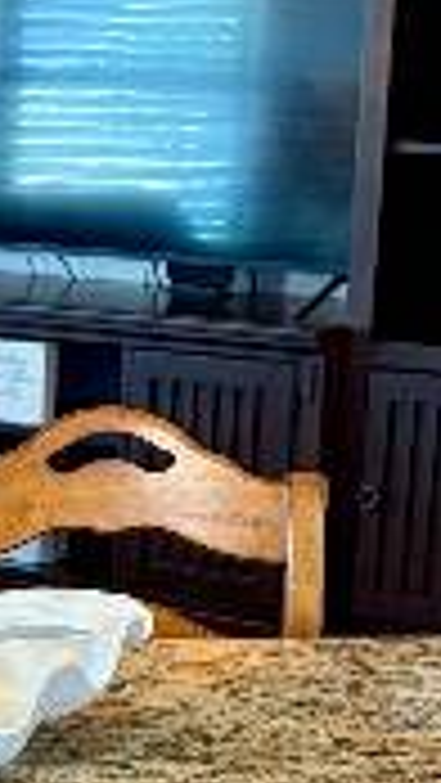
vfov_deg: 14.9
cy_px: 1015
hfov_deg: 8.6
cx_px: -256
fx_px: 2866
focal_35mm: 138
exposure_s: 1/60
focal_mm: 5.96
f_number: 1.6
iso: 200
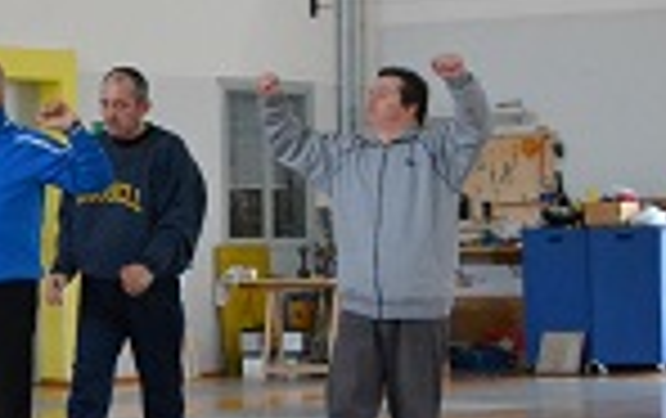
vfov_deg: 7.5
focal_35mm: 175
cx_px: -148
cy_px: 267
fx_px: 3181
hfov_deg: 11.7
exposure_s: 1/160
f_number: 5
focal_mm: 34
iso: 3200
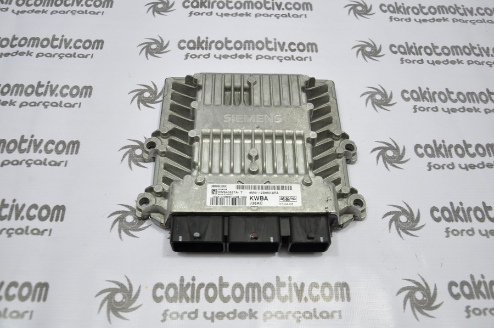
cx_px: 247
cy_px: 164
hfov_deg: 57.3
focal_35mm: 33
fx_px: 452
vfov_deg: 39.9
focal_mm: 22
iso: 200
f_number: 4.5
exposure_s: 1/40
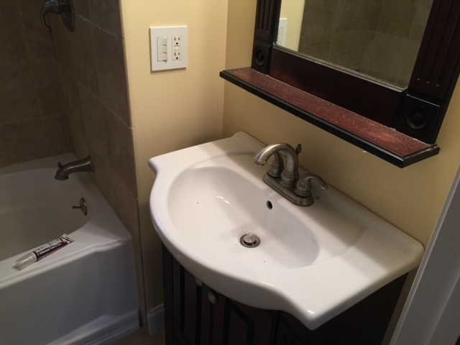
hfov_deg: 61.7
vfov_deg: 48.2
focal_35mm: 29
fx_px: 385
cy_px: 172
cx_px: 230
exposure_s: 1/30
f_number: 2.2
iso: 100
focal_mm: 4.15
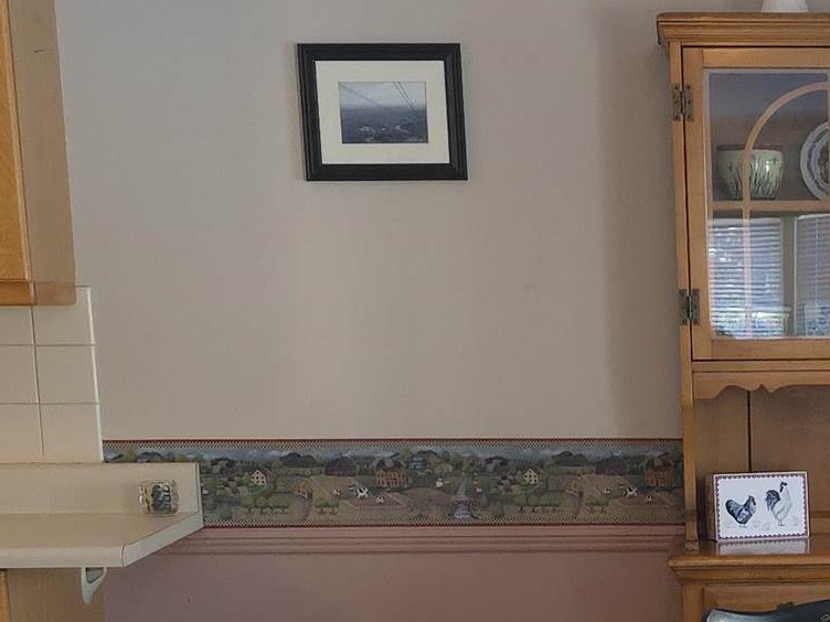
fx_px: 2254
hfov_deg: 20.1
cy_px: 743
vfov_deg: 15.2
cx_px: 869
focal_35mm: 94
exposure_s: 1/60
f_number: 1.7
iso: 400
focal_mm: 6.3
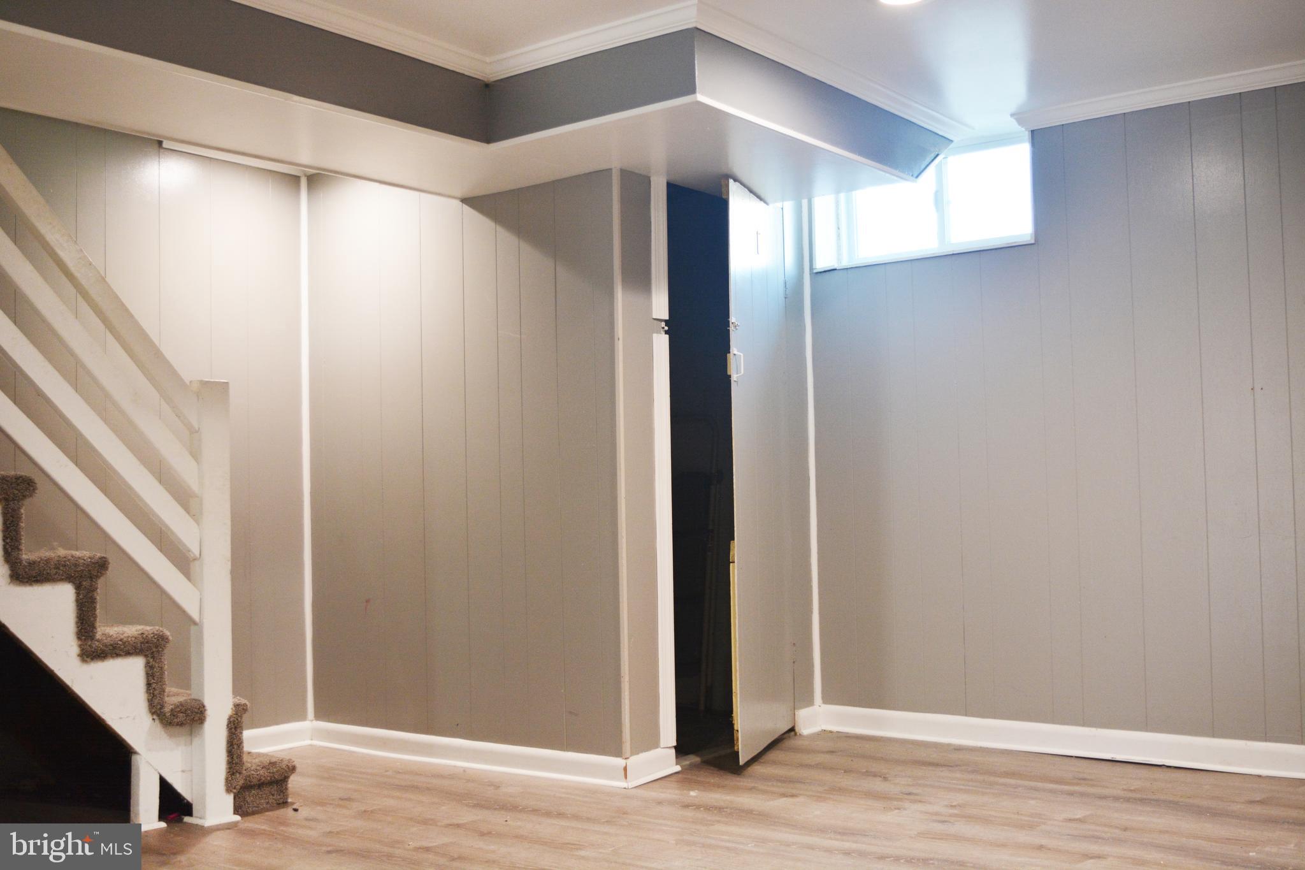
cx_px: 652
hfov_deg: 47.9
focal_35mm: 40
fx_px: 1468
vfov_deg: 33.0
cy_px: 435
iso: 500
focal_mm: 27
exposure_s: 1/60
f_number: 4
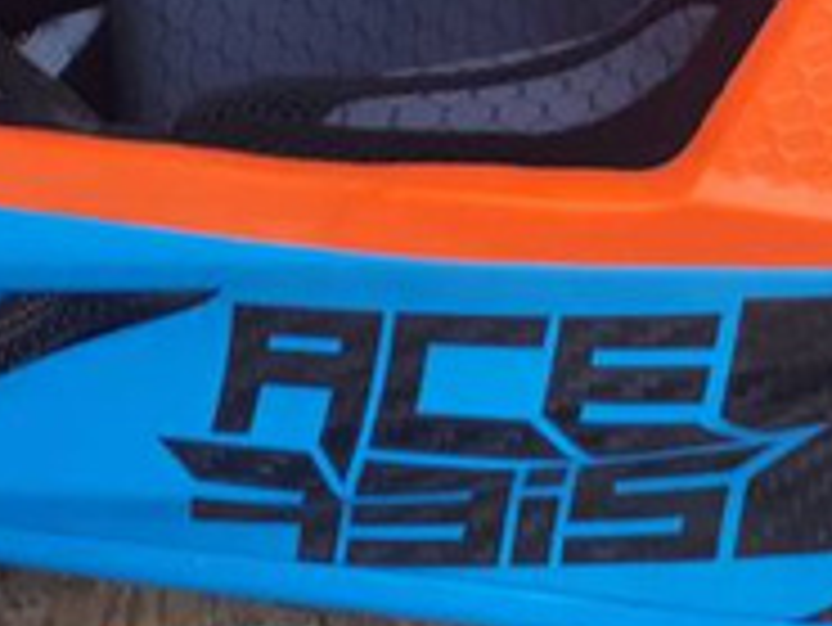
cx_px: 594
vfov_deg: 13.7
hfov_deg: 19.2
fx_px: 2453
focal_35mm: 102
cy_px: -299
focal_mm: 3.6
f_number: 1.9
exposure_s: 1/33
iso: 80
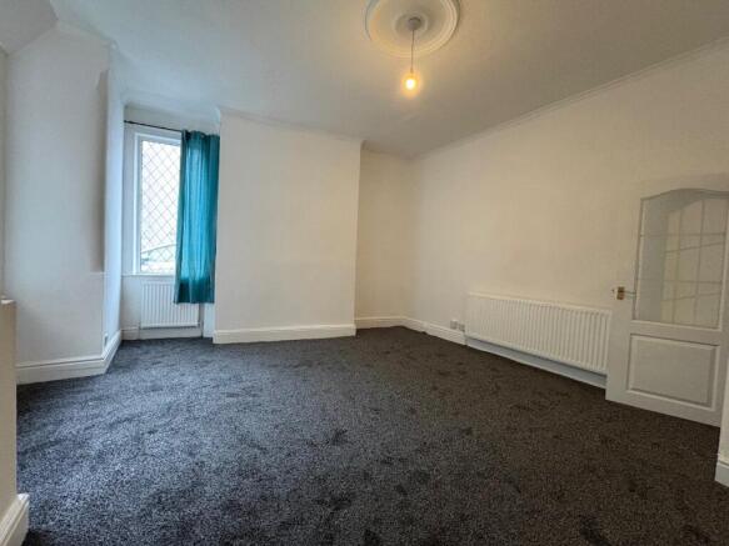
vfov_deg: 85.7
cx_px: 364
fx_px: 295
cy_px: 273
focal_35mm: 14
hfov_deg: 102.1
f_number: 2.2
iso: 500
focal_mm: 2.22
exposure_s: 1/50
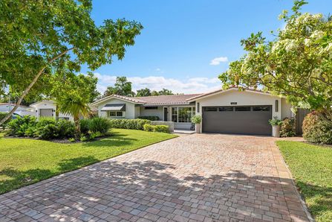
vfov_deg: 64.6
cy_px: 112
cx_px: 168
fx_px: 175
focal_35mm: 19
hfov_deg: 86.9
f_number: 9
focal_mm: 17
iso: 100
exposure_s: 1/80
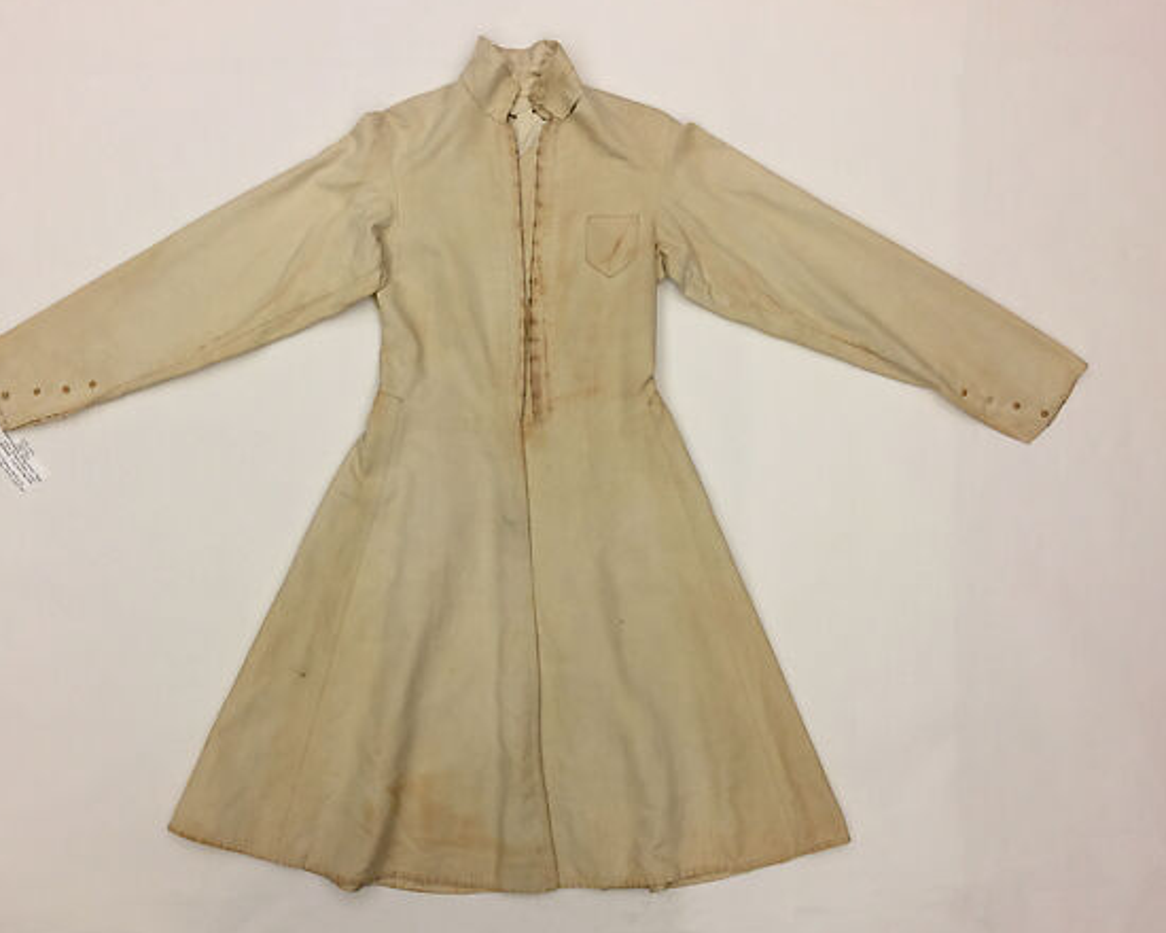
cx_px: 534
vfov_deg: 44.5
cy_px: 466
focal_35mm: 33
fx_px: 1139
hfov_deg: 54.2
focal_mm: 3.3
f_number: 2.4
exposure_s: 1/120
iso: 32
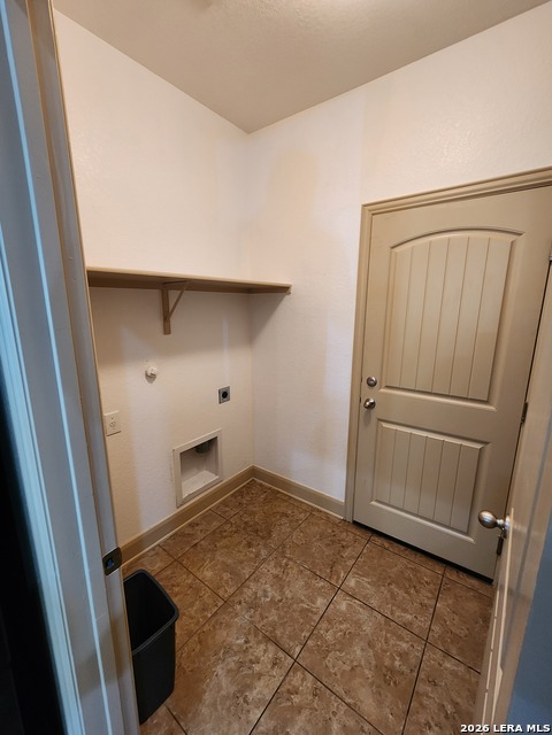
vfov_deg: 106.2
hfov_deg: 89.9
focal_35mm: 13
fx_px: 276
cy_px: 368
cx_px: 276
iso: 320
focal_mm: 2.2
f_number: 2.2
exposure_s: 1/30
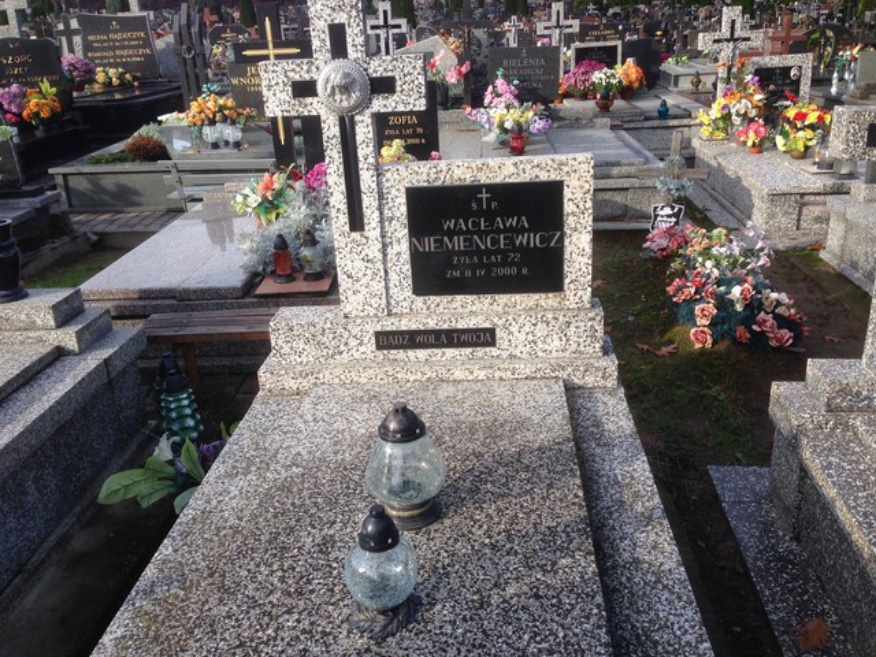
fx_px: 835
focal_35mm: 33
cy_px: 328
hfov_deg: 55.4
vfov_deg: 42.9
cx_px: 438
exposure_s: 1/583
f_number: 2.4
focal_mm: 4.12
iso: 50
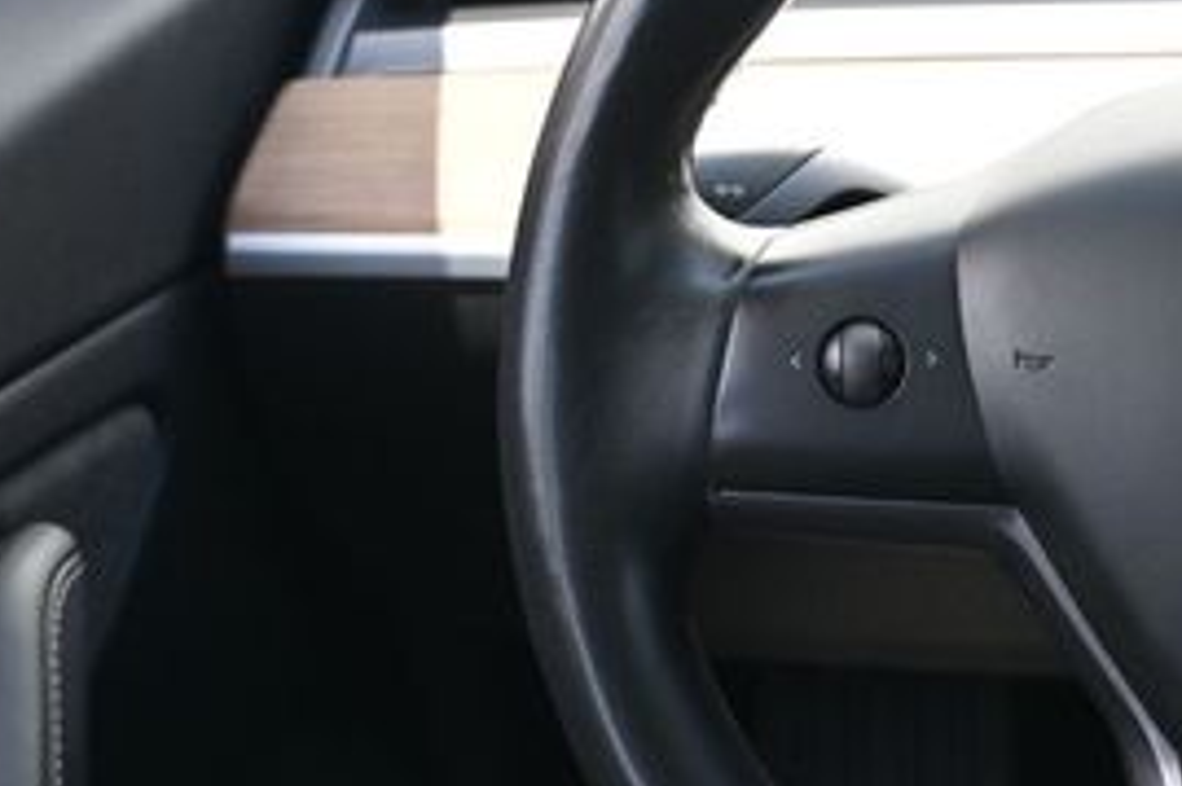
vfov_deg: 13.7
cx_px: 1336
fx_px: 3281
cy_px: 391
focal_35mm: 100
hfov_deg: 19.5
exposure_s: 1/200
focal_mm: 28
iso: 400
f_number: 4.5
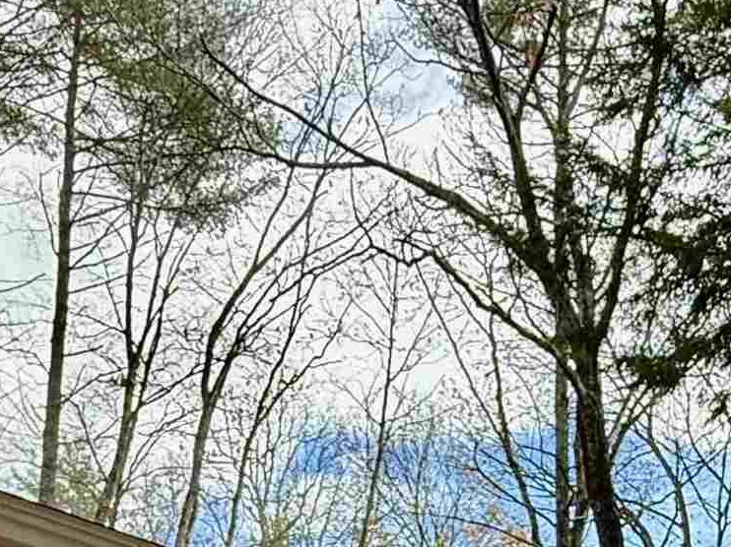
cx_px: 399
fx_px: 1224
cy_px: 830
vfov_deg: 21.1
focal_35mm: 58
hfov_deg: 33.2
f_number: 2.2
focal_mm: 2.22
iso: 64
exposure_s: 1/411
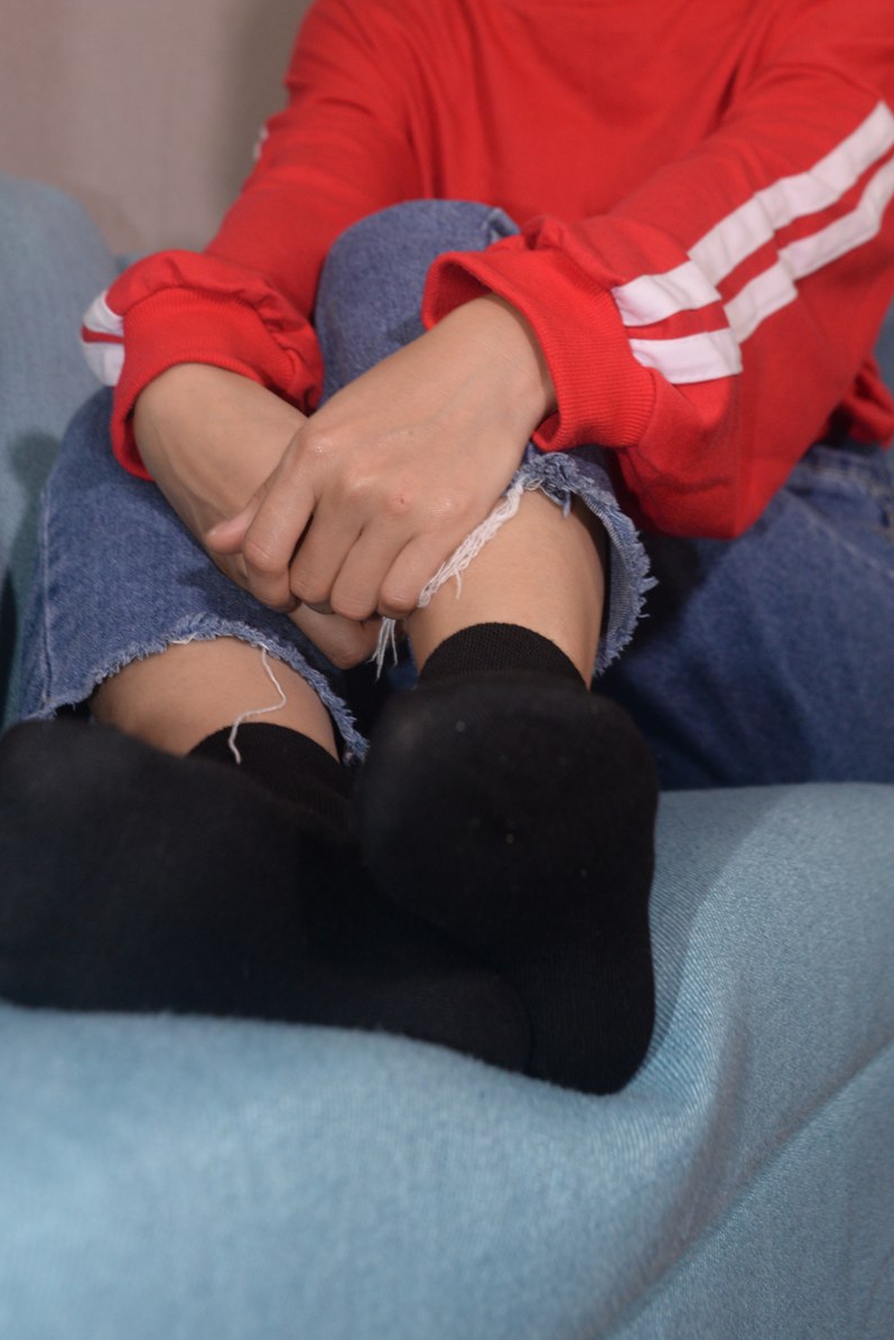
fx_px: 2122
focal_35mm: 57
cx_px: 469
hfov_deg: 23.8
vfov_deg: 34.0
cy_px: 260
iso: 640
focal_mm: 35
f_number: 5
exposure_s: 1/125
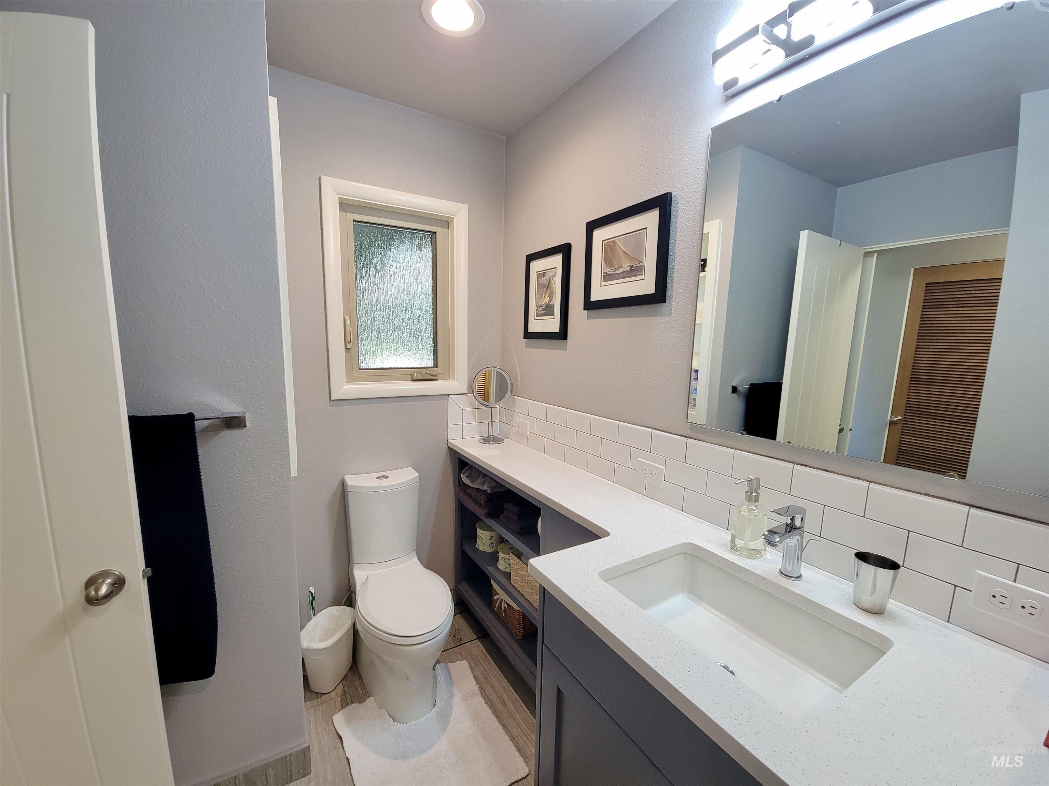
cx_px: 524
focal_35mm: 13
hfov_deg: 106.2
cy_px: 393
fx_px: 394
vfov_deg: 89.9
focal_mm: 2.2
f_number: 2.2
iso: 125
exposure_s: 1/60
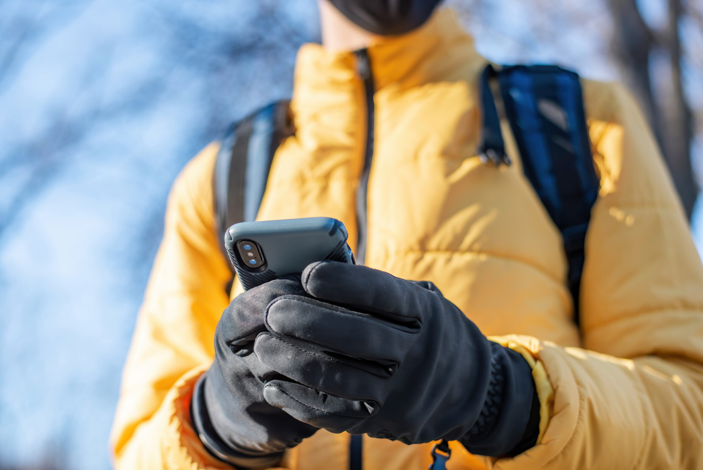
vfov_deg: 27.0
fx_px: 977
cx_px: 352
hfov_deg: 39.6
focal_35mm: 50
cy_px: 235
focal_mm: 50
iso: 64
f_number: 2.8
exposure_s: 1/500
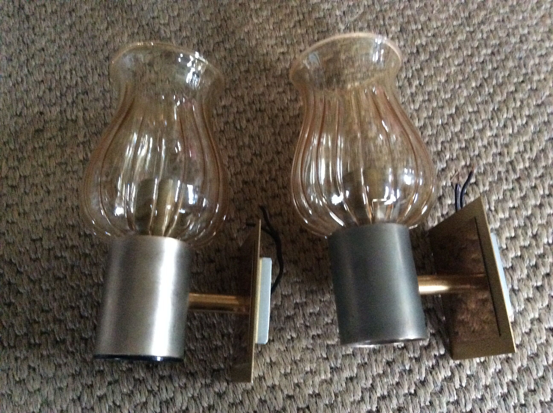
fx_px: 510
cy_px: 206
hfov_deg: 56.9
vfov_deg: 44.1
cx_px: 276
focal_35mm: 32
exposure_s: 1/17
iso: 500
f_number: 2.4
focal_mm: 3.3
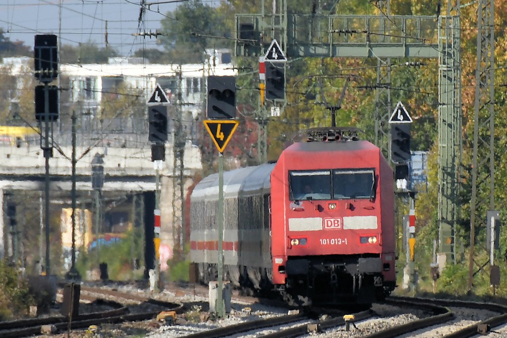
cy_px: 169
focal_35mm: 450
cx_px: 254
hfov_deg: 4.6
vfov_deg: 3.1
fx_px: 6335
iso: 320
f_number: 7.1
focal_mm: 300
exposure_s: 1/800
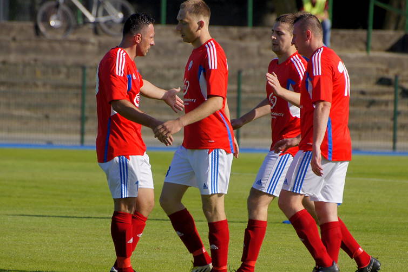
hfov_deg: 4.1
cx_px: 229
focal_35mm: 507
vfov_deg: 2.7
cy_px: 143
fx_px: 5743
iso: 200
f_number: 5.6
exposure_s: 1/1250
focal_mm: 300
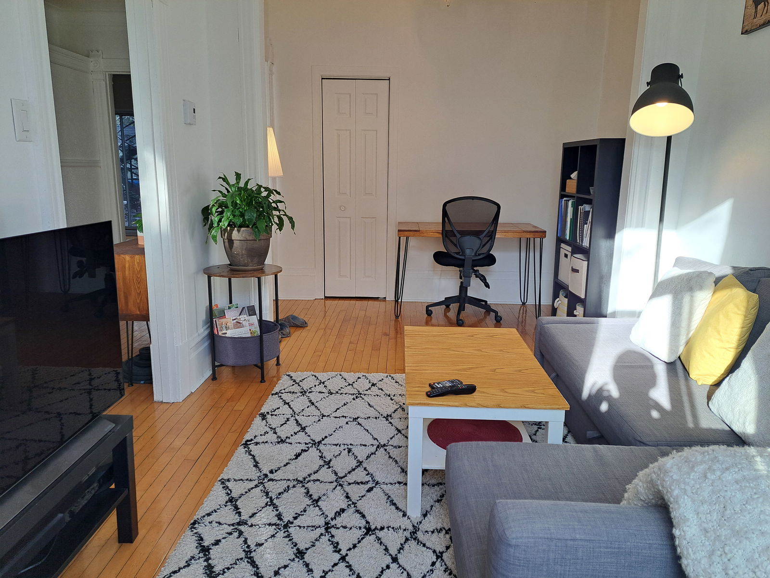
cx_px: 385
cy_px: 289
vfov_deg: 56.8
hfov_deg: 71.6
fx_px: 534
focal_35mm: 24
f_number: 1.8
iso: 50
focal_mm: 5.23
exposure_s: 1/120
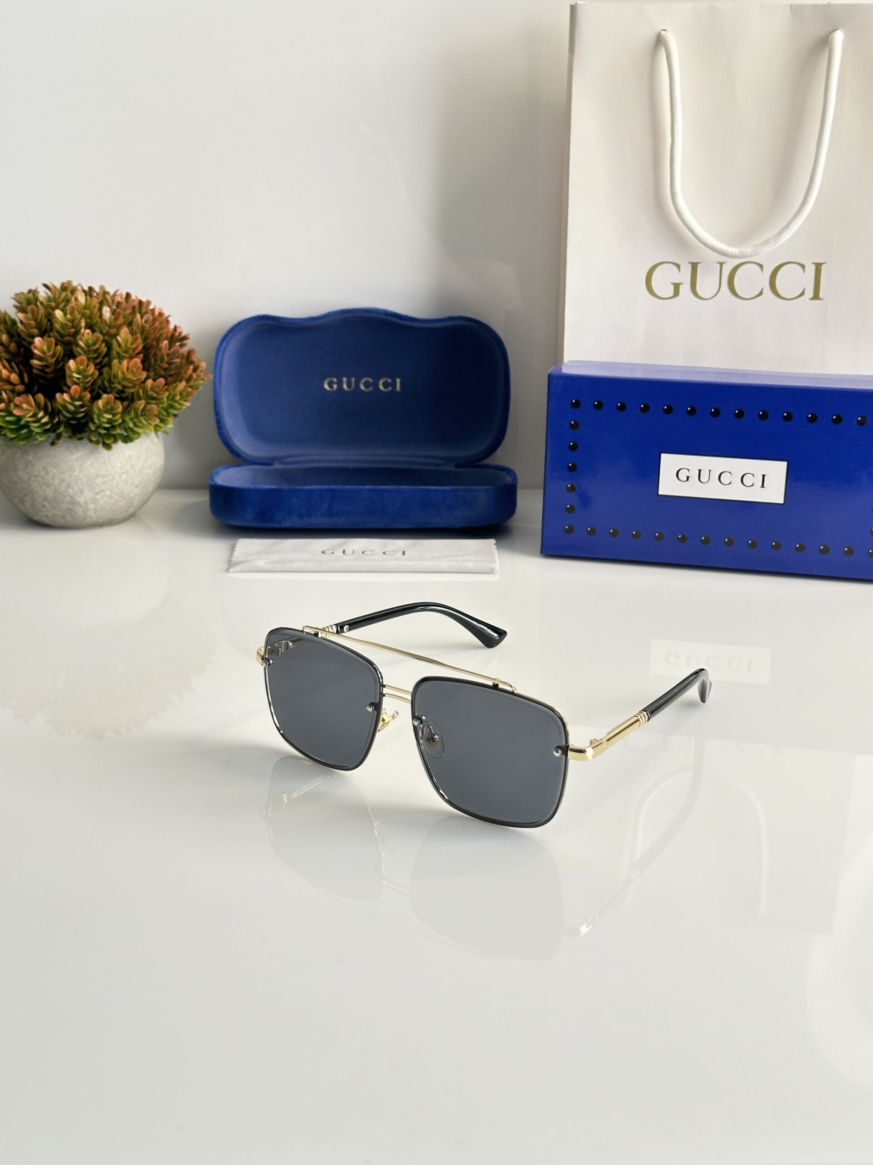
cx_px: 436
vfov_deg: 39.7
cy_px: 582
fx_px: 1614
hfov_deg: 30.3
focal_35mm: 48
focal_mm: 6.86
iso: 80
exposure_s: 1/67
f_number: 1.78
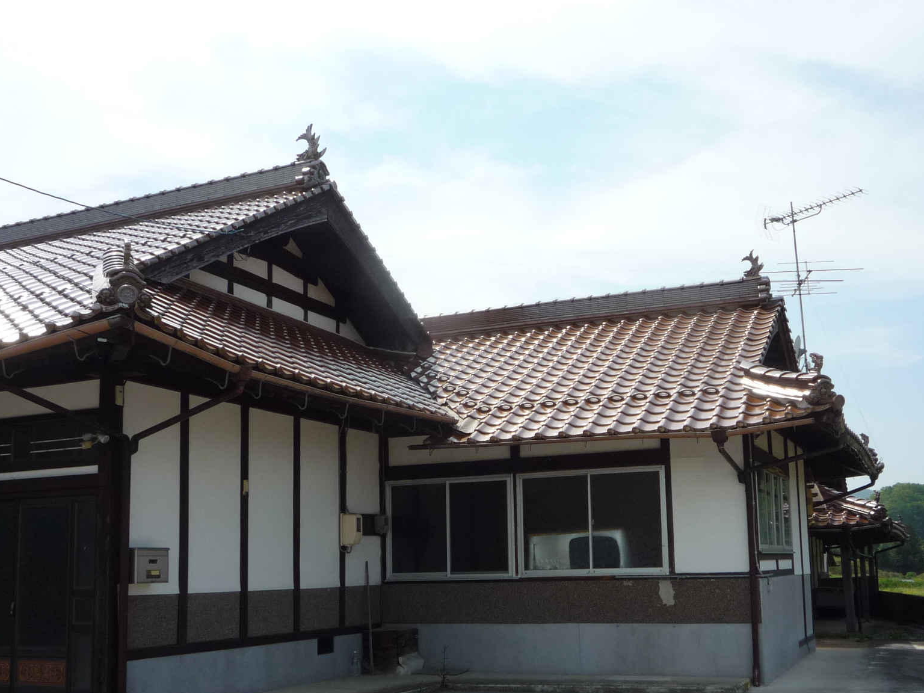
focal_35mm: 40
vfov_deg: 35.8
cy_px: 432
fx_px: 1068
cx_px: 513
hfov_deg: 46.7
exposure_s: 1/400
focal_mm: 5.2
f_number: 5.6
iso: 100
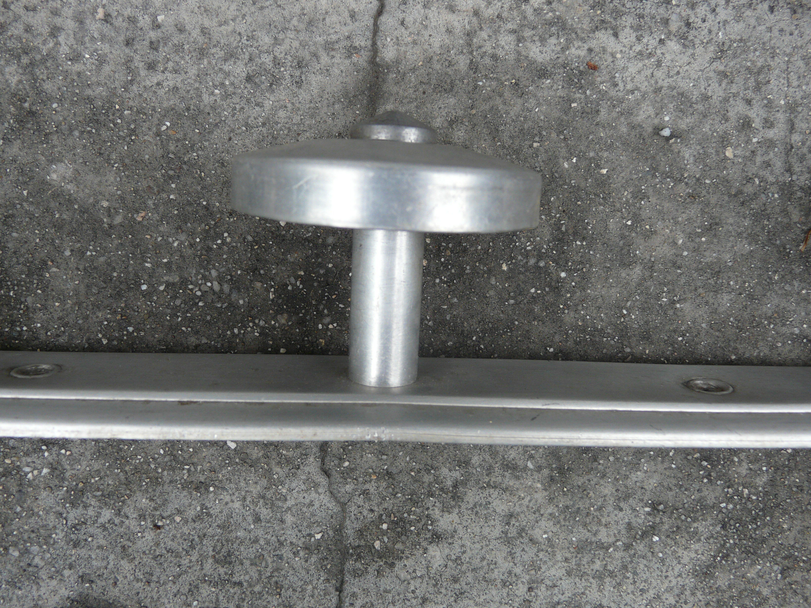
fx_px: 656
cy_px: 304
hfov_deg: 63.4
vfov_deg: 49.7
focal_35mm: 28
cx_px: 406
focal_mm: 4.6
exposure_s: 1/80
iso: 100
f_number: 2.8
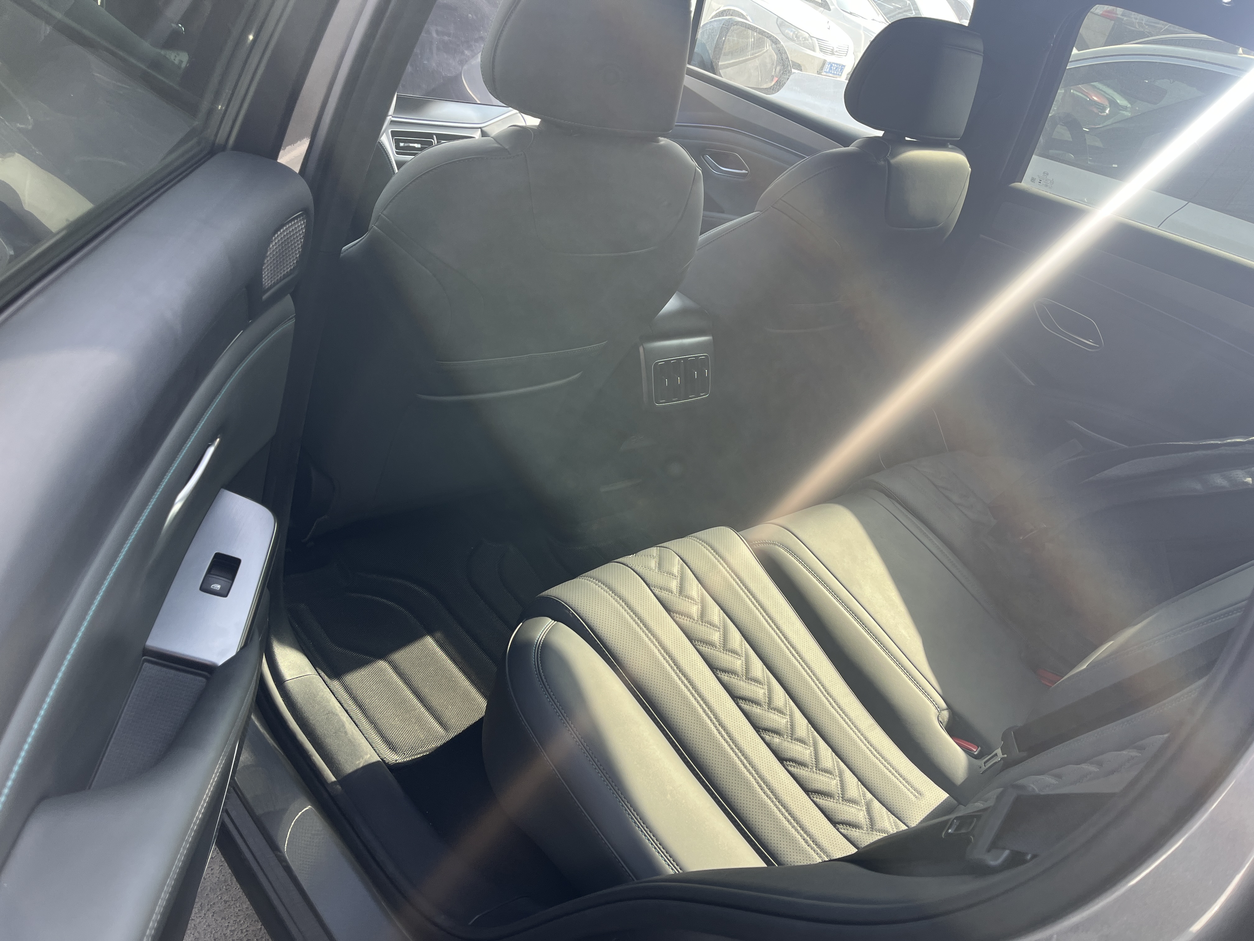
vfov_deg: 53.1
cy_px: 470
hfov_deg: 67.3
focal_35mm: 26
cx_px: 627
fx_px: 942
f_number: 1.6
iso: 40
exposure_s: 1/192
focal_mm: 5.1
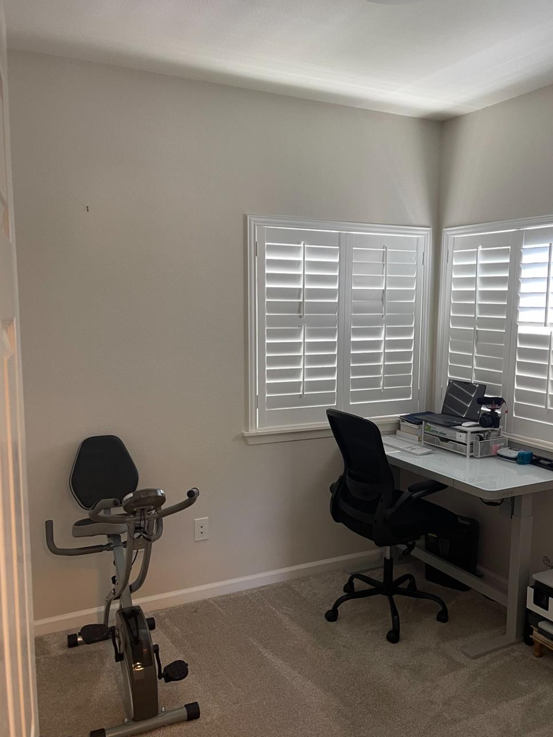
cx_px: 313
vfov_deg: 61.6
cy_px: 390
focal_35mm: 29
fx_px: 618
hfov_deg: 48.1
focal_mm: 5.1
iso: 160
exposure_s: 1/60
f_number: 1.6
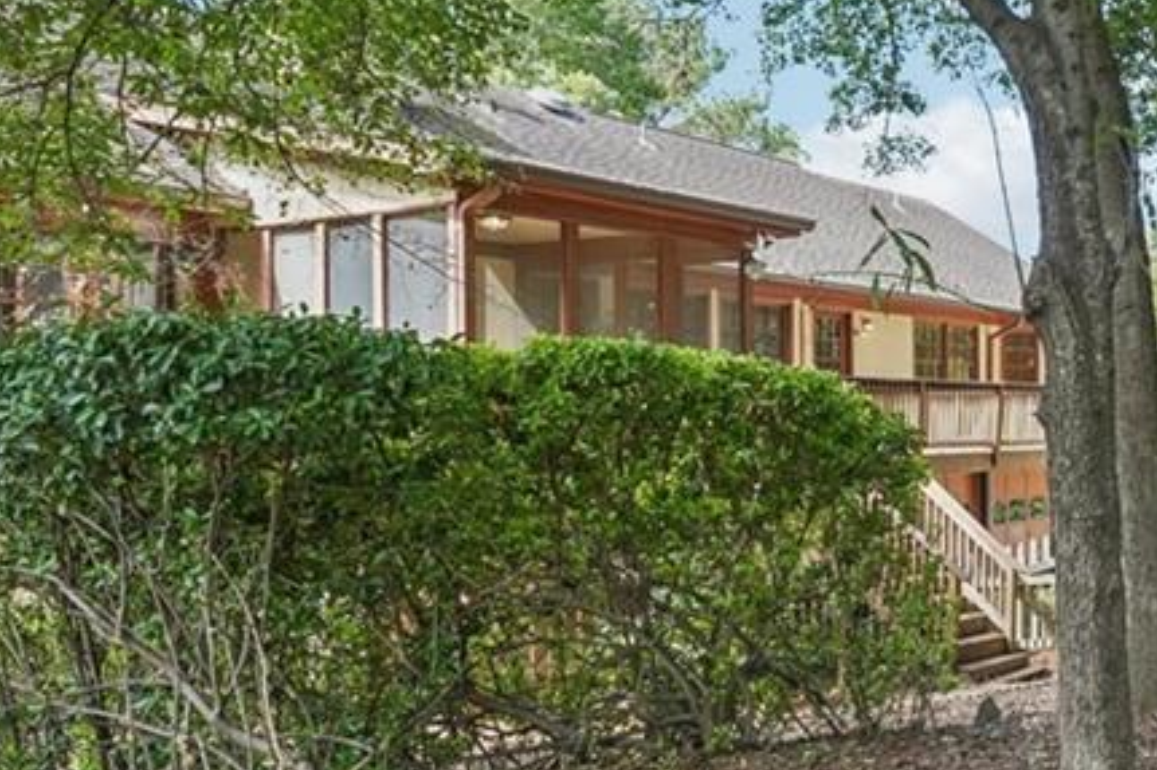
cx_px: 1227
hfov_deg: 41.9
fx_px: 1221
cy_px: 447
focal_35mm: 38
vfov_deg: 35.0
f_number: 8
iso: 800
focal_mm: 16
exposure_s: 1/125
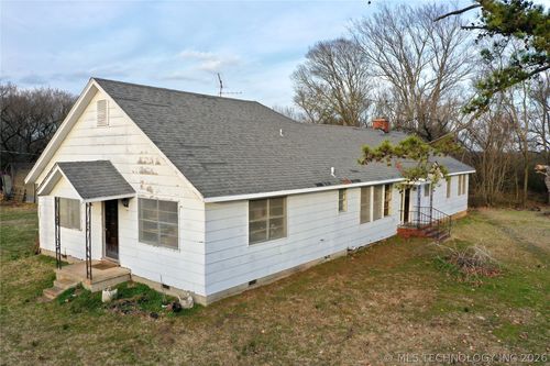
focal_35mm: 28
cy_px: 183
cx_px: 275
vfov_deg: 46.4
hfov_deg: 65.5
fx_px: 428
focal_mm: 10.26
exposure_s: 1/200
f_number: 5
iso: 100
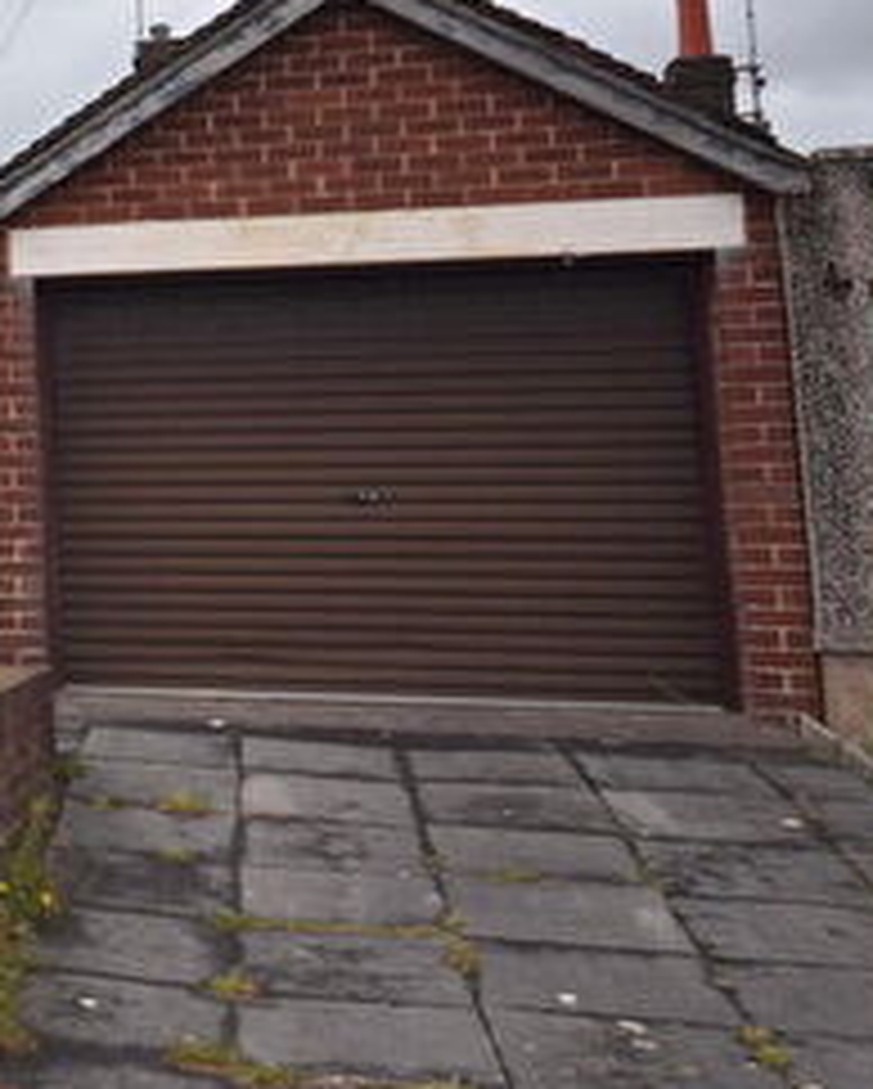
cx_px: -513
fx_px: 1839
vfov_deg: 32.4
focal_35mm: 57
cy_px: 277
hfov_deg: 21.4
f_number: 6.3
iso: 100
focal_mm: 14
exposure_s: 1/160
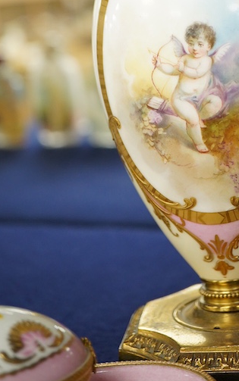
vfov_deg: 24.7
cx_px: 199
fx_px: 853
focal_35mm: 82
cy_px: 69
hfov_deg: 15.8
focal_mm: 30
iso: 1250
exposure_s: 1/125
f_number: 5.6
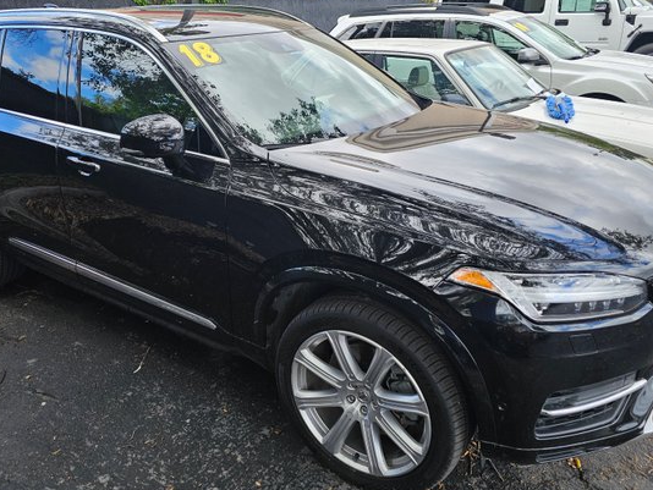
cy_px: 204
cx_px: 291
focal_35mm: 31
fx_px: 585
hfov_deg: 58.2
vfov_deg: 45.3
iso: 12
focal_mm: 6.3
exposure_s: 1/180
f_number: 1.7
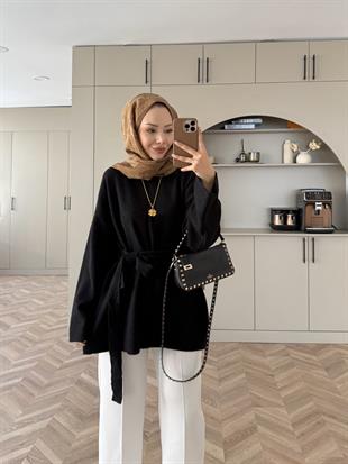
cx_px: 174
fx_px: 322
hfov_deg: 56.8
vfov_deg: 71.6
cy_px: 232
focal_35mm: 24
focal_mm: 6.76
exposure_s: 1/75
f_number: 1.78
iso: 200
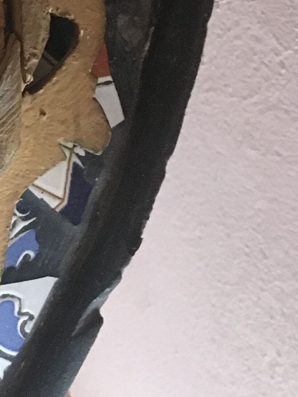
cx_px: -244
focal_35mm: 107
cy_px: -203
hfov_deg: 12.6
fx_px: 1228
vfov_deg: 16.7
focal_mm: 4.15
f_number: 2.2
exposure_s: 1/17
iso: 200
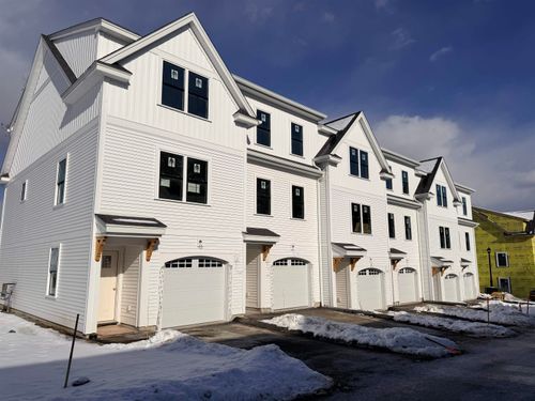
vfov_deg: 56.8
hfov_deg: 71.6
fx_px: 371
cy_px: 200
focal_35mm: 24
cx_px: 268
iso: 80
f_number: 1.78
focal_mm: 6.76
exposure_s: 1/32258
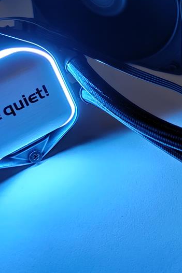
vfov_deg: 27.1
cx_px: 239
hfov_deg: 17.3
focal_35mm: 74
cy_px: 77
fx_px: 561
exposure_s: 1/15
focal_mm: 6.78
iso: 756
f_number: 1.85
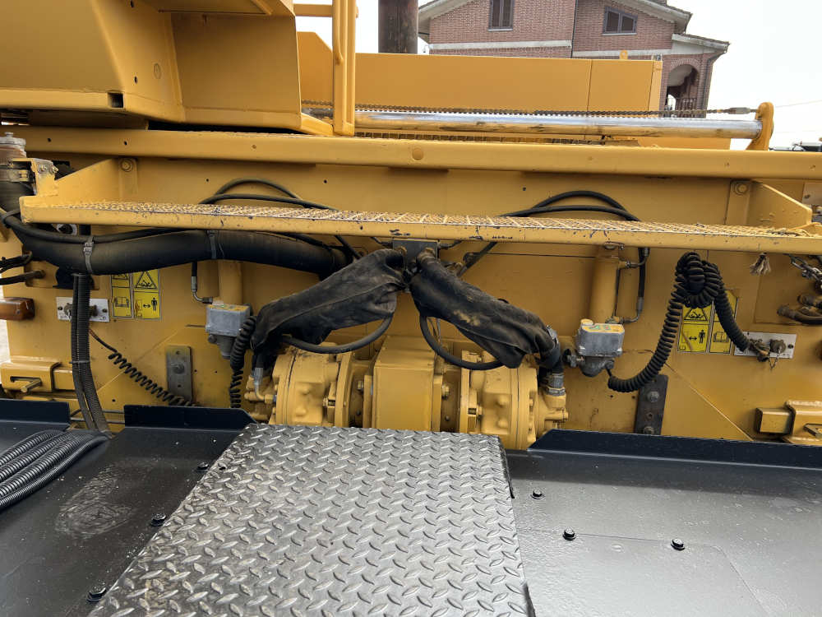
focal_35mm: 26
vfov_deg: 53.1
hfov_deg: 67.3
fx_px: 617
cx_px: 411
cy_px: 308
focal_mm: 5.7
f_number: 1.5
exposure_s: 1/687
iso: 50
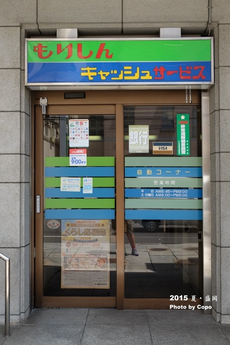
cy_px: 172
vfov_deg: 46.4
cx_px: 115
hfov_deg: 31.9
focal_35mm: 42
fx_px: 402
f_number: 5.6
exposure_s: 1/125
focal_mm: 27.7
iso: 200
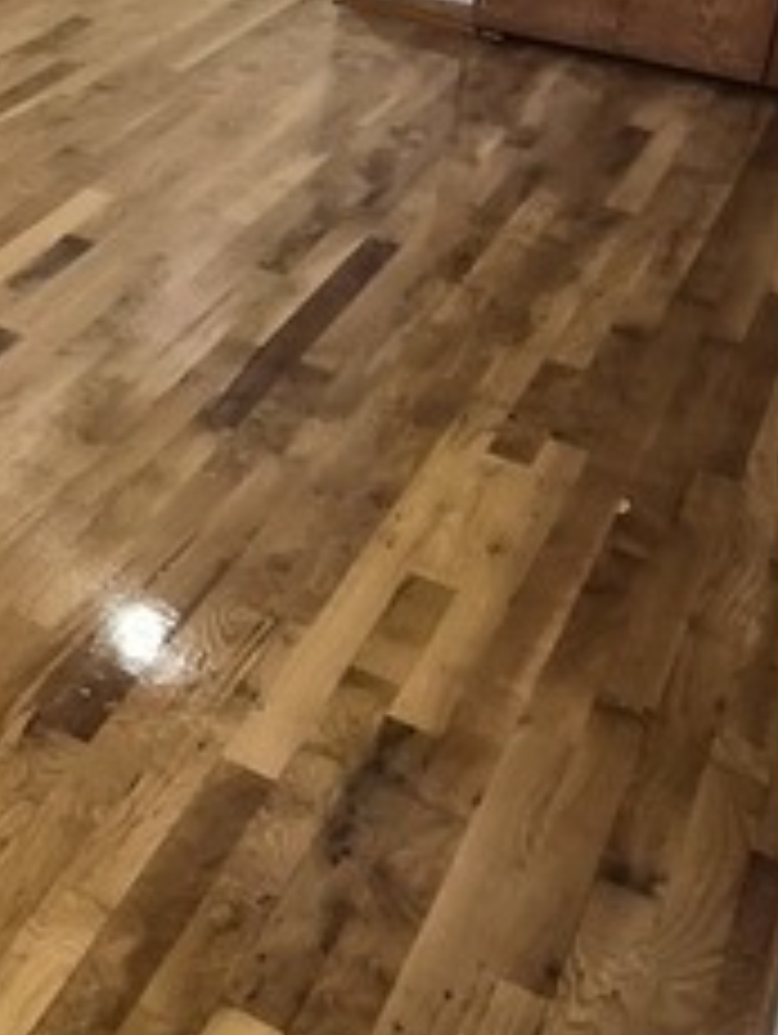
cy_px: -72
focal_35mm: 61
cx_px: -648
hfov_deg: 18.5
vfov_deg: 29.0
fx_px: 1825
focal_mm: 1.7
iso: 250
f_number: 2.2
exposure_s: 1/60
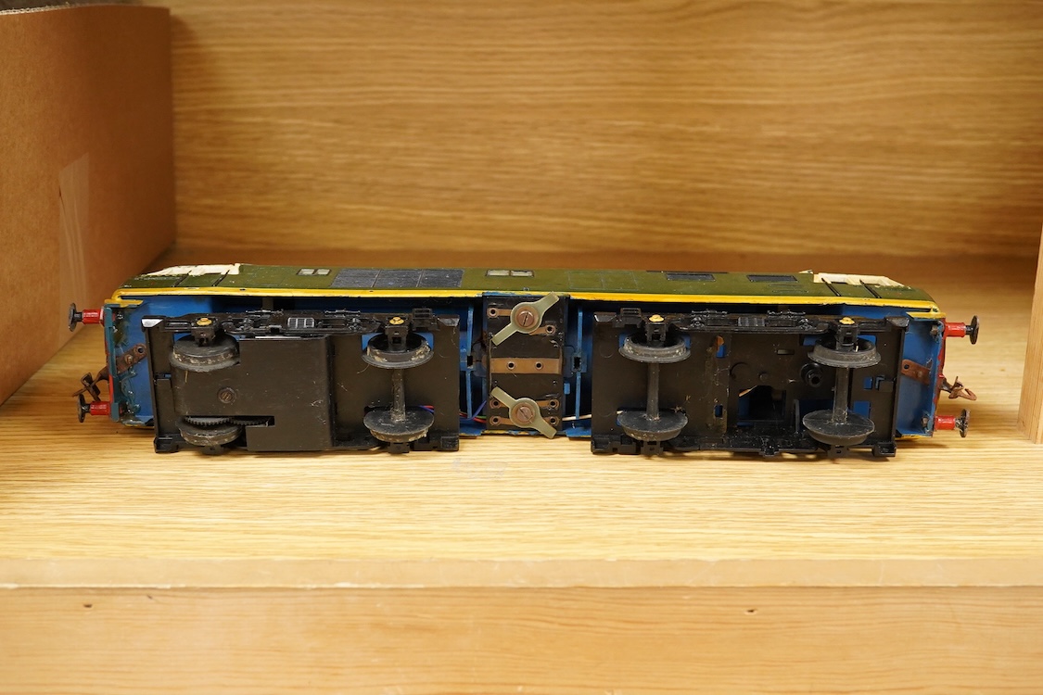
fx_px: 1304
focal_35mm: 45
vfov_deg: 29.9
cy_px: 348
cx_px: 522
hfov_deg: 43.6
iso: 2500
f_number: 9
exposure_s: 1/80
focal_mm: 30
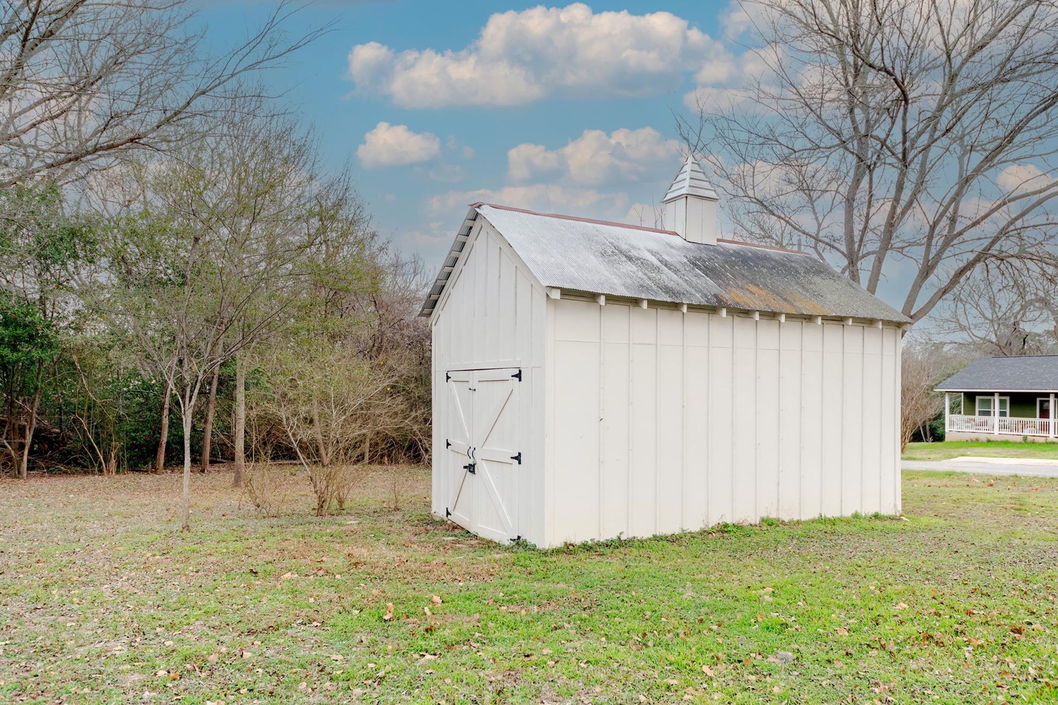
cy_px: 349
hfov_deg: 71.5
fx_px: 735
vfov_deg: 51.3
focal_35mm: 25
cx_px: 533
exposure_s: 1/160
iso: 500
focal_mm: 24
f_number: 4
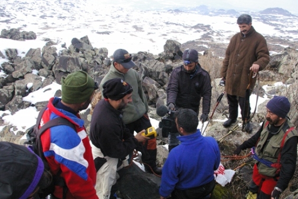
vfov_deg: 42.2
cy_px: 112
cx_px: 165
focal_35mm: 31
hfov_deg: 60.1
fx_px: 257
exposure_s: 1/750
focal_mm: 18
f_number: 8
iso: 1600
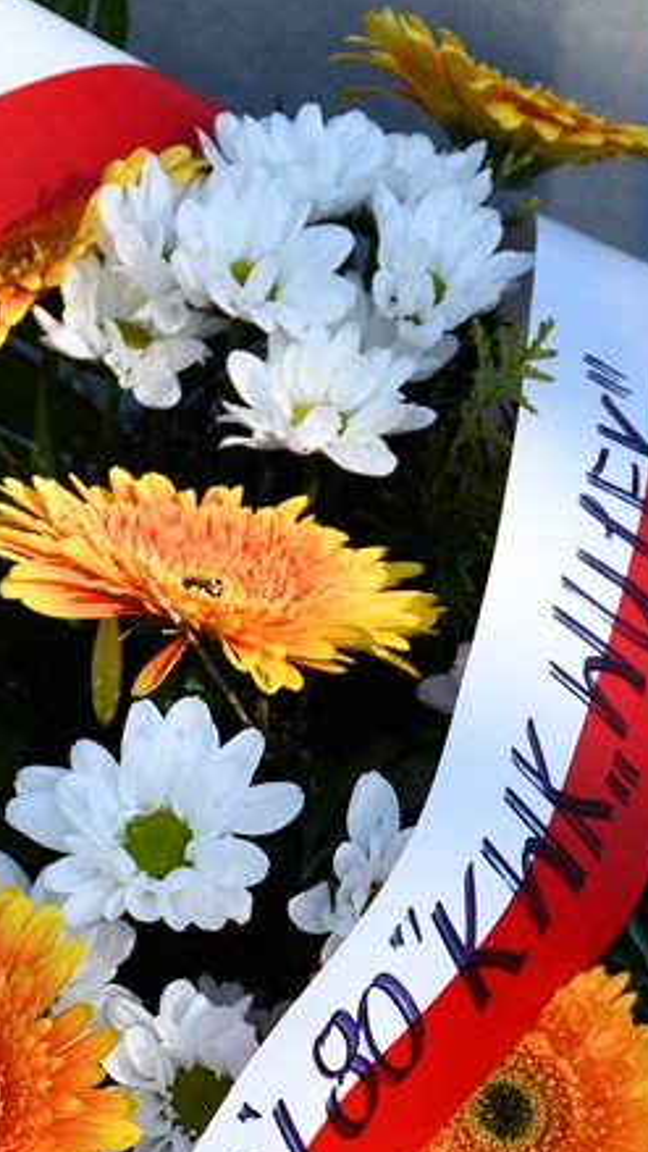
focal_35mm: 321
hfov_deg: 3.8
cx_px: 97
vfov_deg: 6.7
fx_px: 9804
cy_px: 997
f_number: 7.1
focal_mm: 75
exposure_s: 1/500
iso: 200
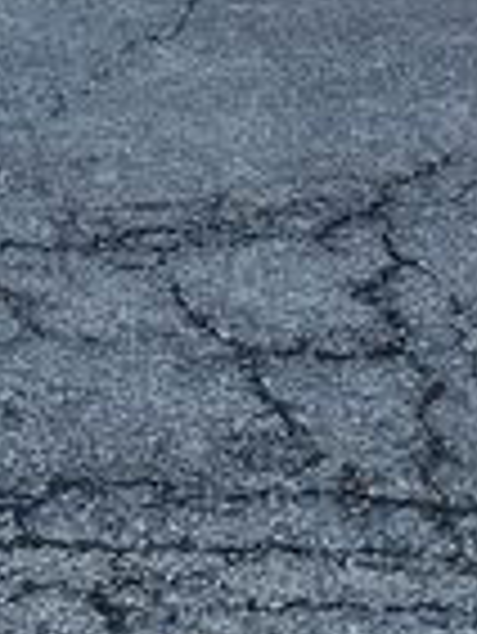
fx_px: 2000
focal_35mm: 109
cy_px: -758
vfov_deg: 14.1
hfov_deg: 11.9
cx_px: -518
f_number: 1.8
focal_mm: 6.4
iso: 32
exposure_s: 1/180
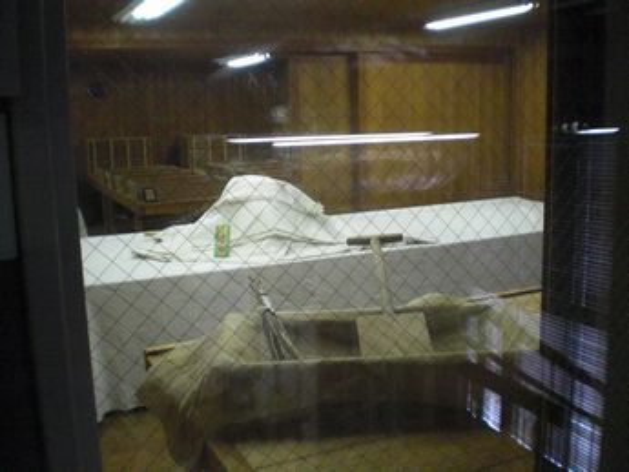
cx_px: 314
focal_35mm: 38
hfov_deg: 49.0
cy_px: 236
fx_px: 691
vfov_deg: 37.7
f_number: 3.1
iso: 800
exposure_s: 1/80
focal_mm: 6.3
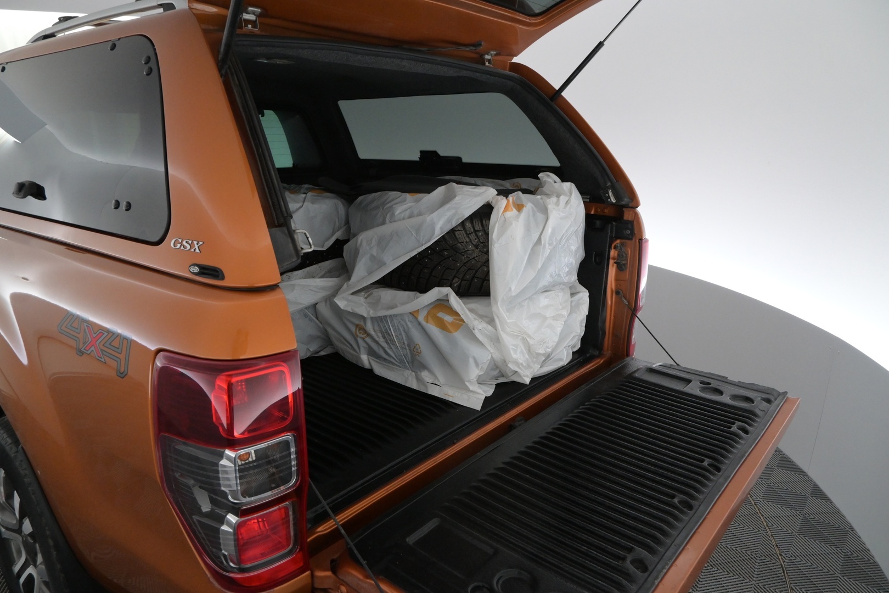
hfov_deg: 73.7
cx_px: 444
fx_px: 593
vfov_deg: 53.1
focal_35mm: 24
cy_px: 296
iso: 2500
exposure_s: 1/125
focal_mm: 16
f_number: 5.6
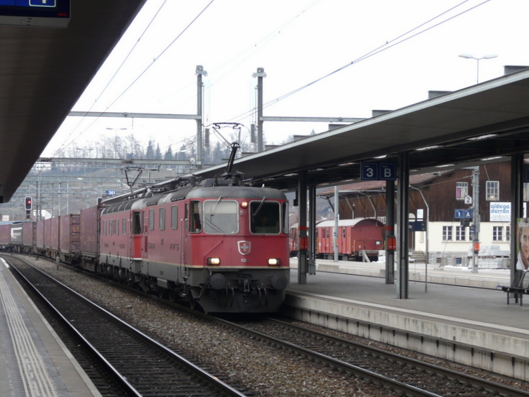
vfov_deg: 17.0
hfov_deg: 22.5
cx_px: 258
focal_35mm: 87
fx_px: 1330
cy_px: 244
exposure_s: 1/100
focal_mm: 11.4
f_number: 4
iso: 100
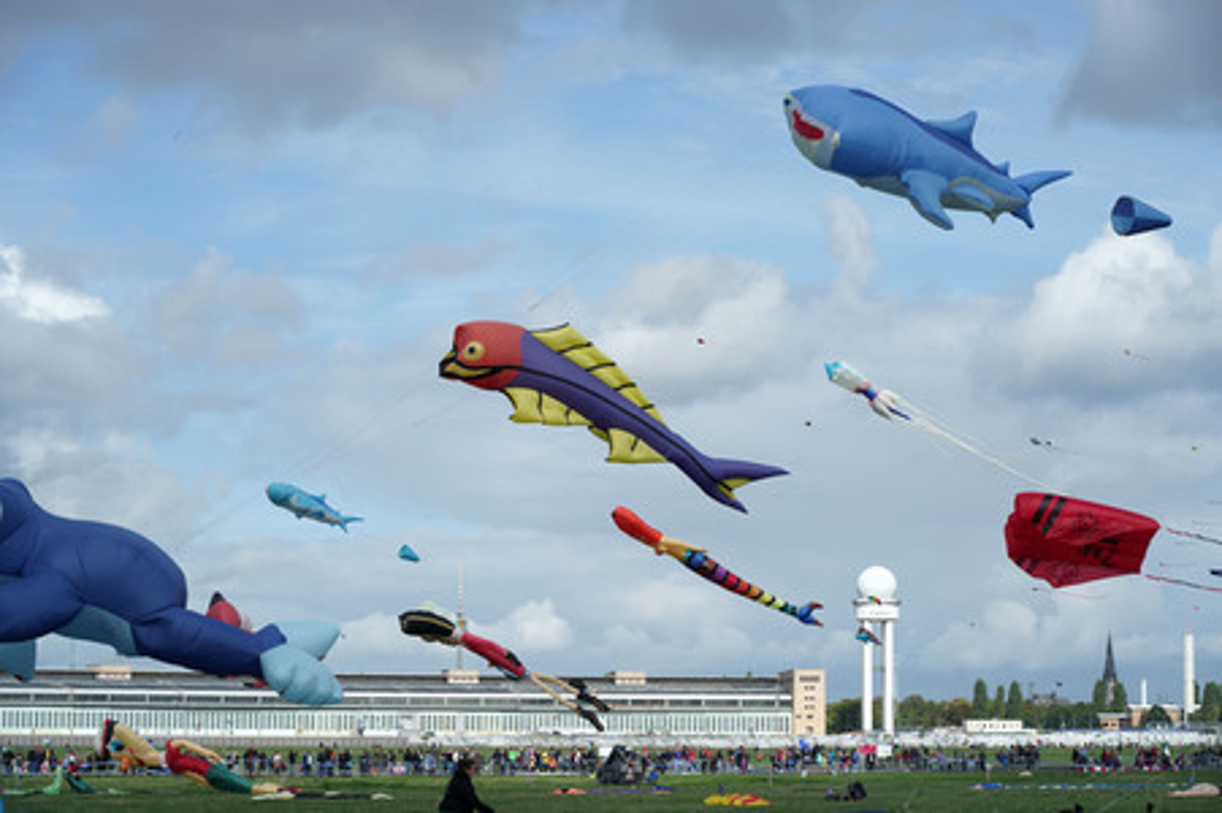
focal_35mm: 76
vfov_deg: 17.9
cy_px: 406
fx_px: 2578
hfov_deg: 26.7
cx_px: 611
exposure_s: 1/800
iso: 640
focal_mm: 76
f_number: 8
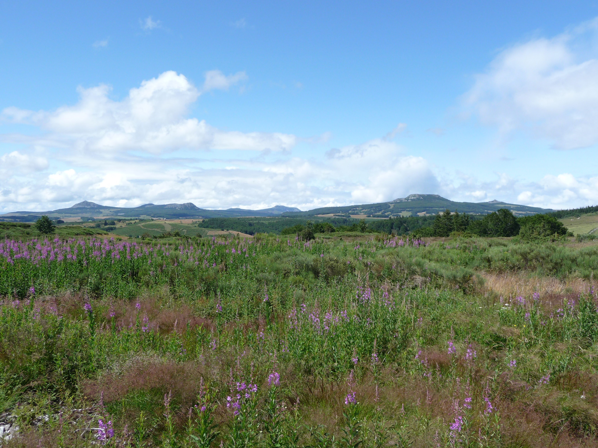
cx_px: 299
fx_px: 553
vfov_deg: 44.2
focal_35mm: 32
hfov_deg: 56.8
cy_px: 224
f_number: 3.5
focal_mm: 5.3
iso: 100
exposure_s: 1/800
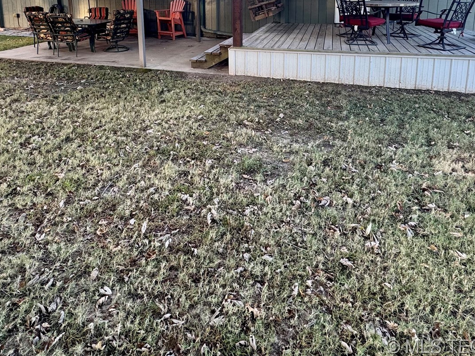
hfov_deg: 69.4
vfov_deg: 49.8
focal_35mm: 25
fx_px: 343
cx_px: 234
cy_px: 47
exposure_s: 1/99
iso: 100
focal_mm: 2.22
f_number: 2.2
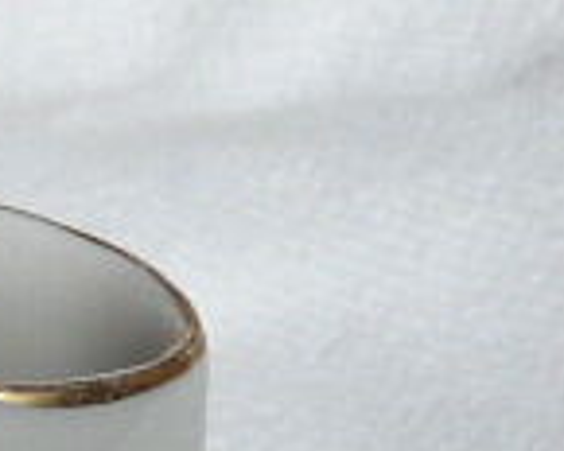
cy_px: 711
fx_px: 3305
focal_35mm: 198
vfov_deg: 7.6
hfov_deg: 9.5
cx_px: -307
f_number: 2.8
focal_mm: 4.8
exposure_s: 1/20
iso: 200
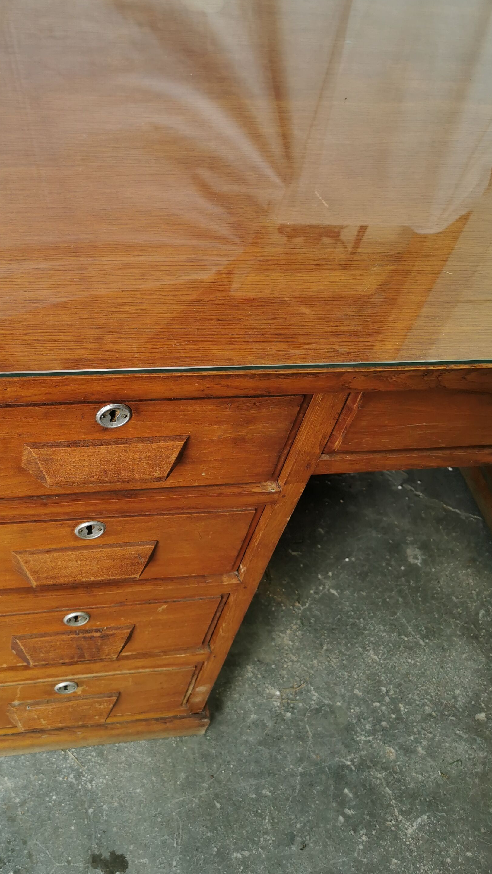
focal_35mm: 37
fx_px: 858
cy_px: 363
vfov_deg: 53.7
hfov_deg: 31.4
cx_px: 119
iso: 50
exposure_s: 1/169
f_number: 1.6
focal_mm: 5.56
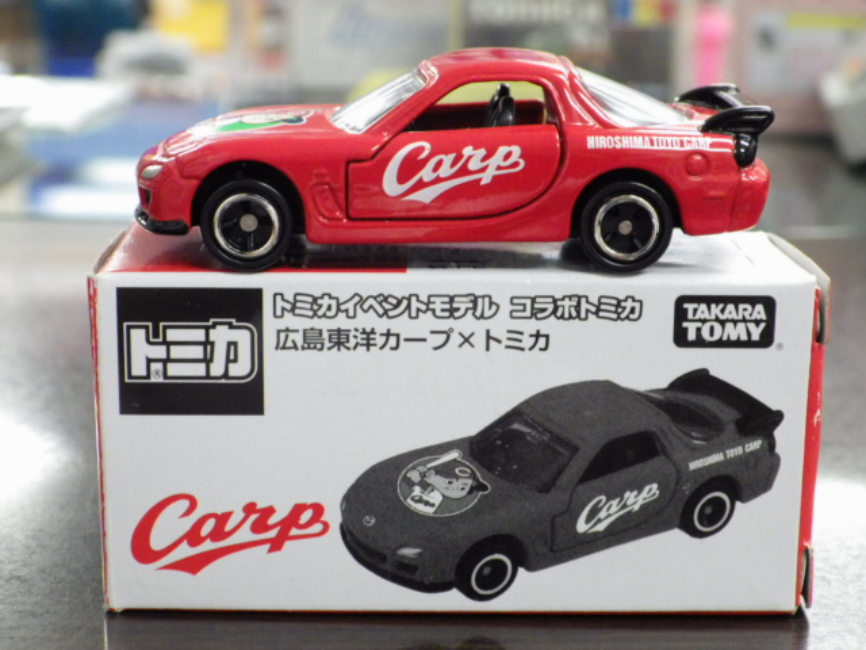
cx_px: 433
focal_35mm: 71
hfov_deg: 27.4
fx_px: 1776
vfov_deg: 20.7
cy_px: 325
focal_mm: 12.8
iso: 800
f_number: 4.2
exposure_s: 1/30
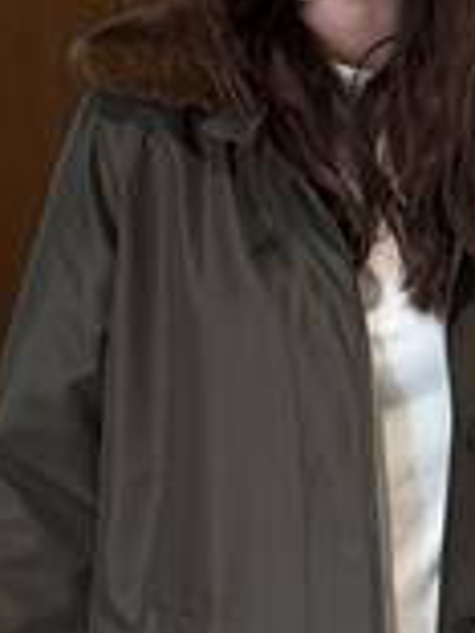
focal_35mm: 82
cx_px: 402
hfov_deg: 17.8
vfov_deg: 23.7
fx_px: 1500
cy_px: 432
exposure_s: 1/50
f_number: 1.78
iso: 320
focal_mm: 6.76
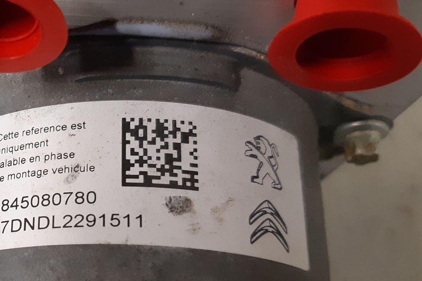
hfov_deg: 33.6
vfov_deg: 24.4
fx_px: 645
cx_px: 15
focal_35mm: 55
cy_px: 197
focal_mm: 3.93
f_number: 1.7
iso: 200
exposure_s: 1/60
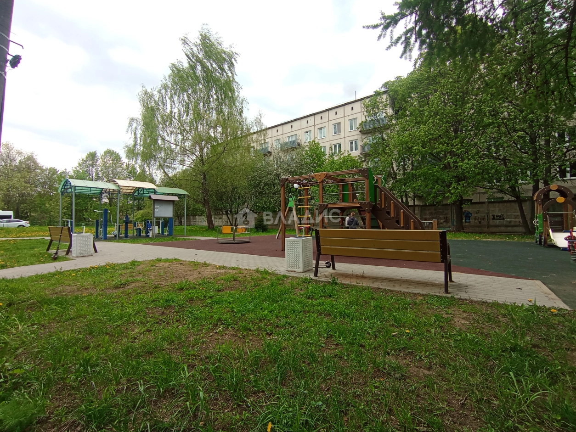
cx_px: 288
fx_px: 266
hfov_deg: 94.5
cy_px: 216
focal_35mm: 16
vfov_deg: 78.1
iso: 50
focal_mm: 1.65
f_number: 2.2
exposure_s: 1/536
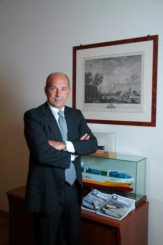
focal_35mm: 40
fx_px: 275
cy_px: 122
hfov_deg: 33.0
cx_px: 82
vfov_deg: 47.9
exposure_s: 1/40
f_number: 3.8
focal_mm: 27
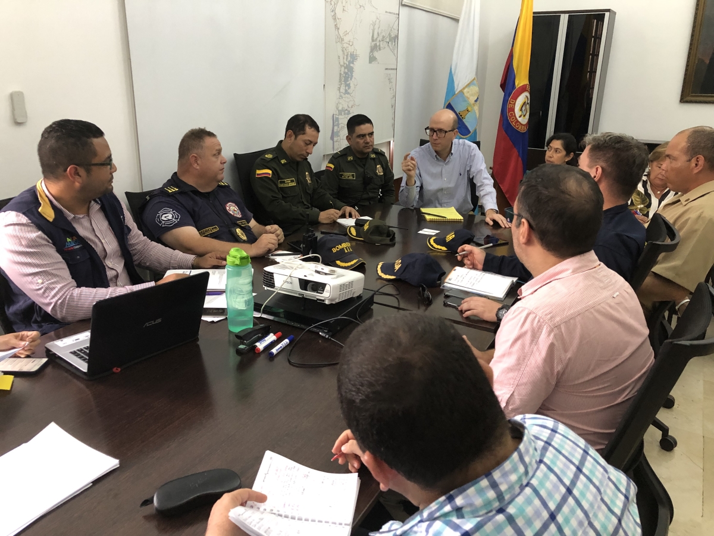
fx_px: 578
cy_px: 268
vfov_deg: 49.7
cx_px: 357
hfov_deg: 63.4
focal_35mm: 28
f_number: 1.8
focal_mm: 3.99
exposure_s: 1/15
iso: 100
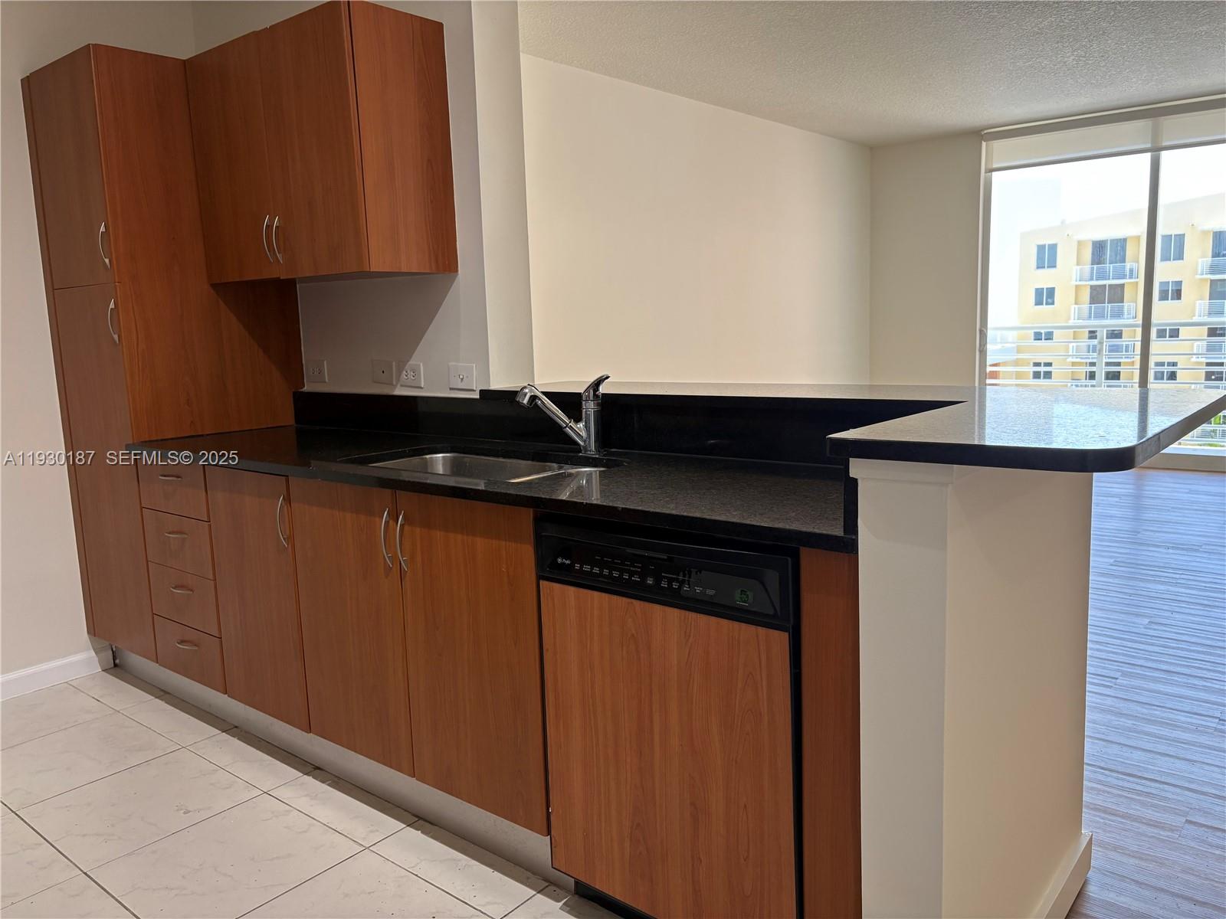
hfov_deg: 67.3
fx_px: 921
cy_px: 460
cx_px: 613
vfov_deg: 53.1
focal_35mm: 26
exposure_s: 1/120
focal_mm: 5.96
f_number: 1.6
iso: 100
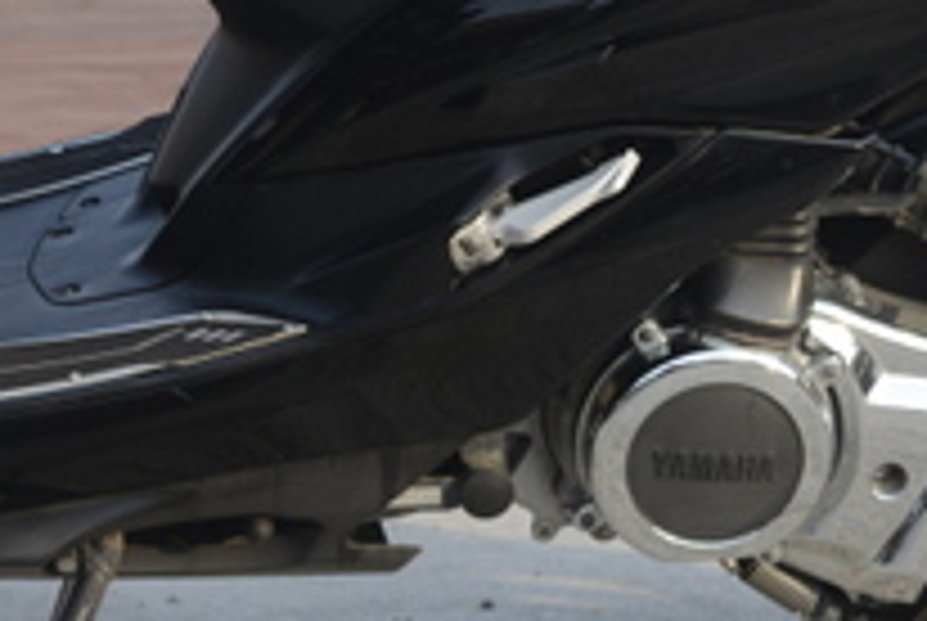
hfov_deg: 13.2
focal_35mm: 155
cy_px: -142
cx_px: 176
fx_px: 3997
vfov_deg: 8.8
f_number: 6.3
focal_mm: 50
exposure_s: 1/160
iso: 100
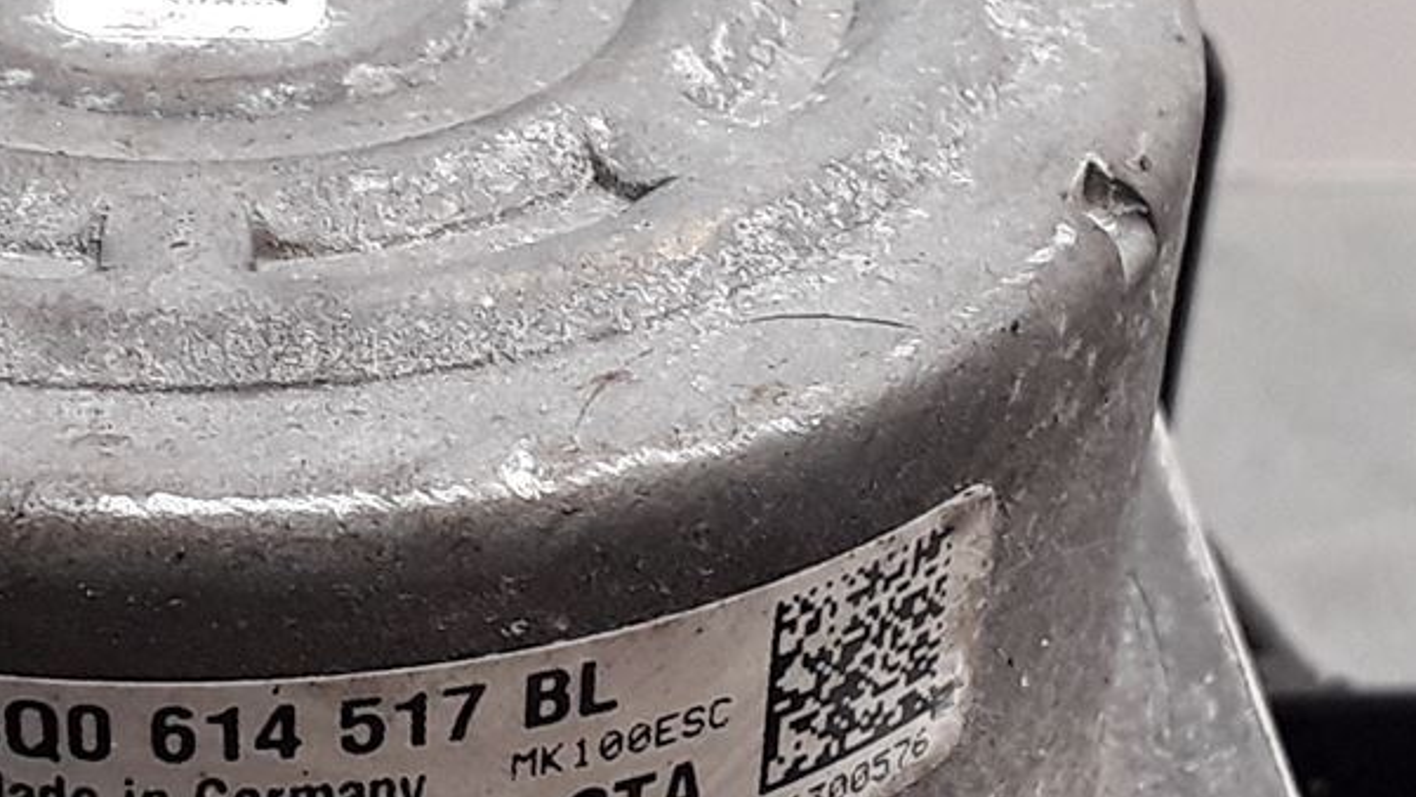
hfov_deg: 20.4
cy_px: 611
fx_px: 3905
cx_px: 313
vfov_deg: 11.6
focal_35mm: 104
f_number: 1.9
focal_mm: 2.91
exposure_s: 1/50
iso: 40
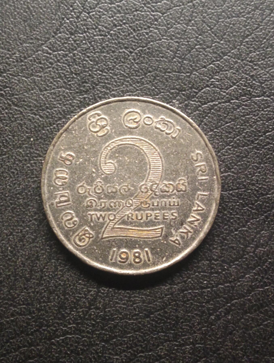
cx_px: 137
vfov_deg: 38.1
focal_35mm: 50
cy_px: 182
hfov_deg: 29.2
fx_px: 526
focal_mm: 3.42
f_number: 2.2
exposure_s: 1/25
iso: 1250
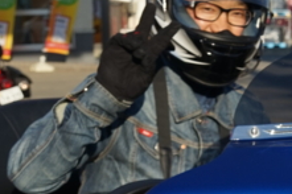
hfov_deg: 11.2
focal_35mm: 174
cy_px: 19
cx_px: 473
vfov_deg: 7.9
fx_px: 1410
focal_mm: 32
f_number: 7.1
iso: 100
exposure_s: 1/400
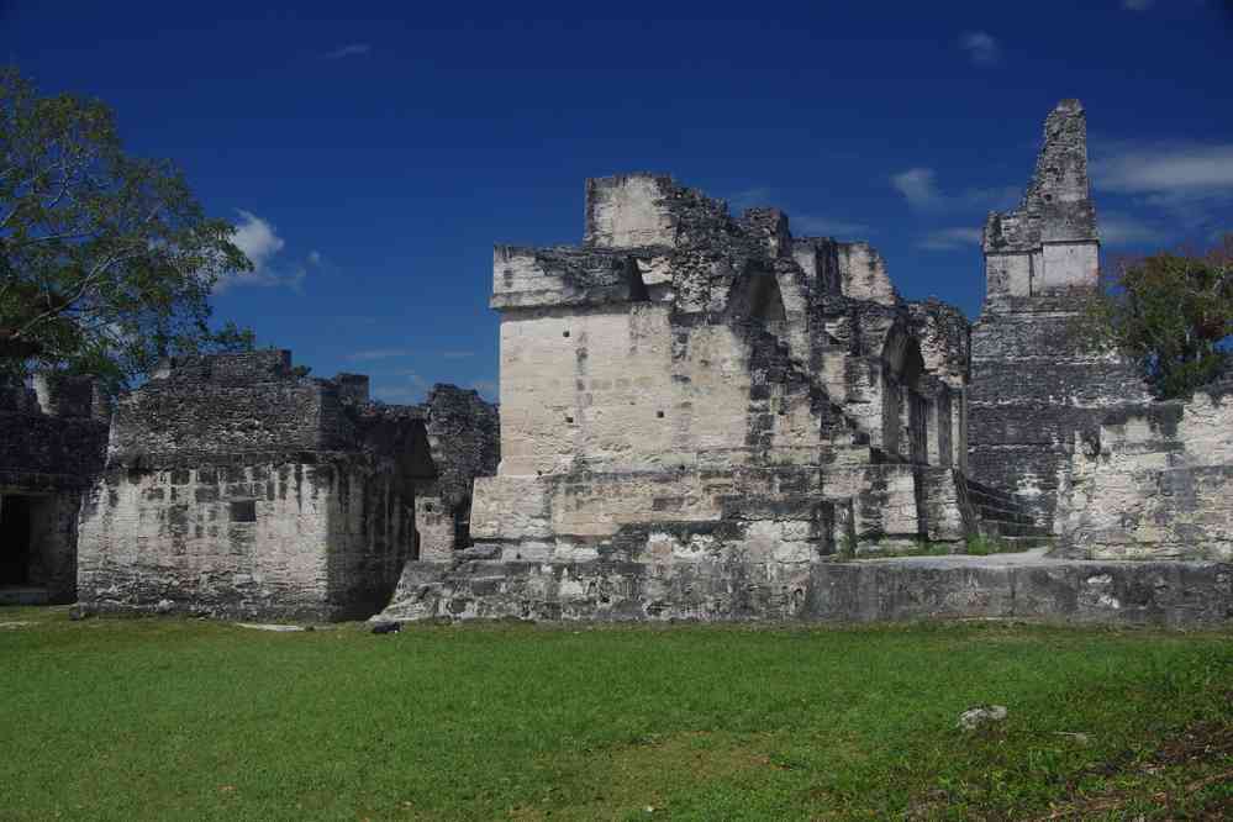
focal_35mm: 40
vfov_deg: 33.1
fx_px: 1382
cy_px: 411
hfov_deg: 48.1
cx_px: 616
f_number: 11
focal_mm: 26.9
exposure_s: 1/125
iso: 200
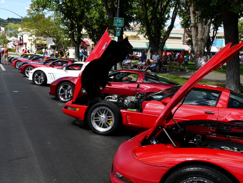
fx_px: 309
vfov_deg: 32.9
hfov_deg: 42.9
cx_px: 122
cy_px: 92
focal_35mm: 44
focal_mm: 7.2
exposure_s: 1/320
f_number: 5.6
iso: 100
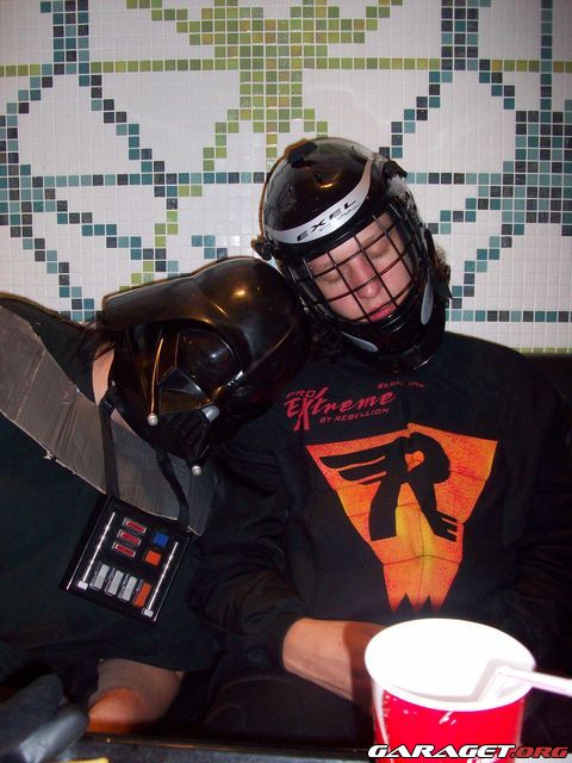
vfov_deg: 54.0
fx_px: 749
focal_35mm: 34
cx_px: 286
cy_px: 382
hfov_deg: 41.8
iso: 160
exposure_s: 1/60
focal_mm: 5.7
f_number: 2.8
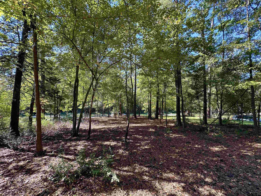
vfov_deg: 85.7
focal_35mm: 14
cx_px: 130
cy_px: 98
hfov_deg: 102.1
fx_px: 106
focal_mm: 2.22
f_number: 2.2
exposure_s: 1/168
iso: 40
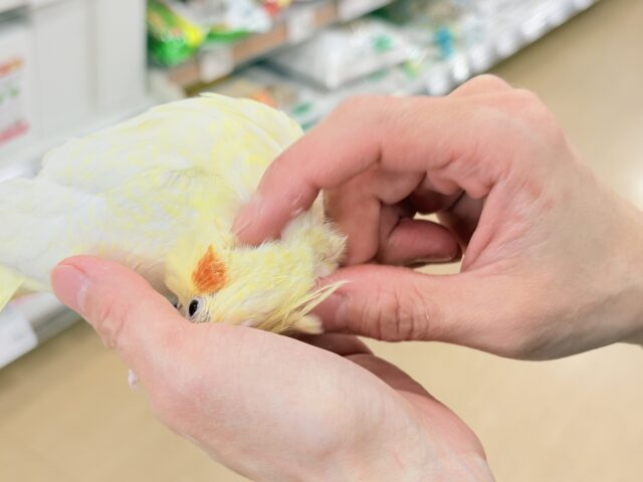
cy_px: 241
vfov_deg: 28.0
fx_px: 966
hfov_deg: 36.8
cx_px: 322
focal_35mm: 52
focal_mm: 5.96
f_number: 1.6
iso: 40
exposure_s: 1/50
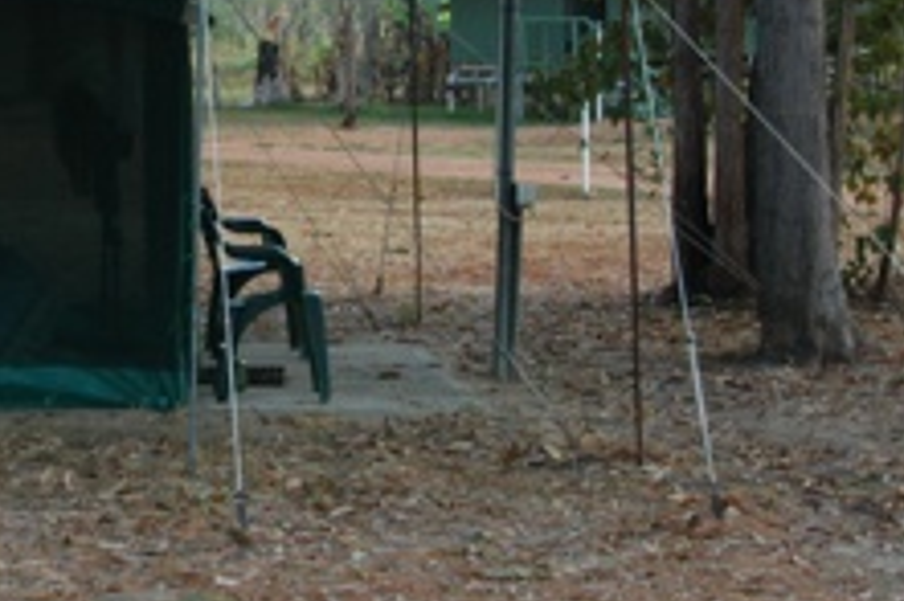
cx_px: 221
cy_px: -20
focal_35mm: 143
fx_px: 3588
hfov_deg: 14.3
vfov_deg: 9.5
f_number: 5.6
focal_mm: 28
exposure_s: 1/45
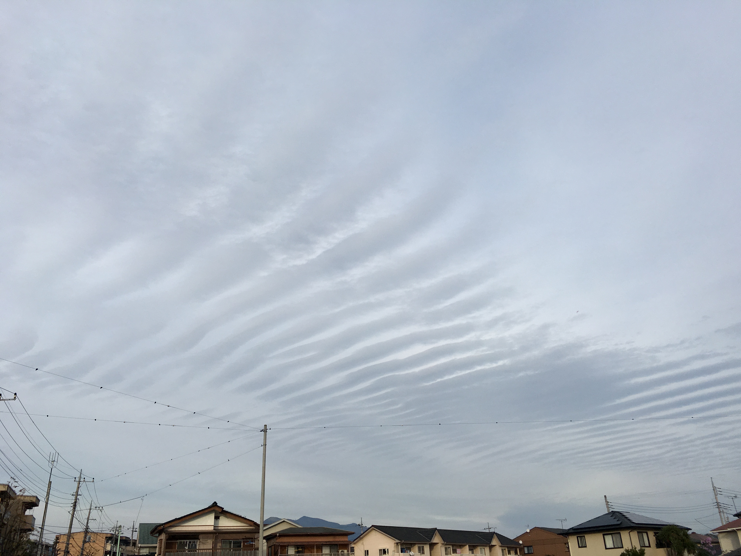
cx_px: 370
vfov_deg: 48.2
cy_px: 278
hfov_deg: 61.7
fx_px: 621
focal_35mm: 29
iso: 25
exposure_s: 1/1282
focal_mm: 4.15
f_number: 2.2
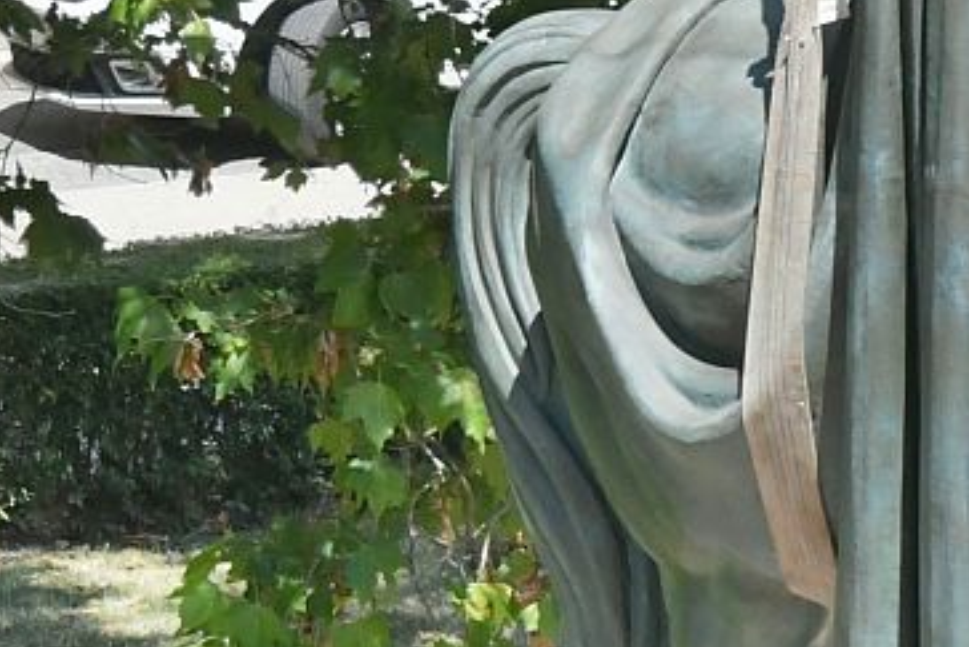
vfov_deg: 1.8
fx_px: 20571
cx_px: 1464
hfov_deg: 2.7
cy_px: 302
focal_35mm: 764
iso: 5000
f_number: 11
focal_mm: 116
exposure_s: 1/2000
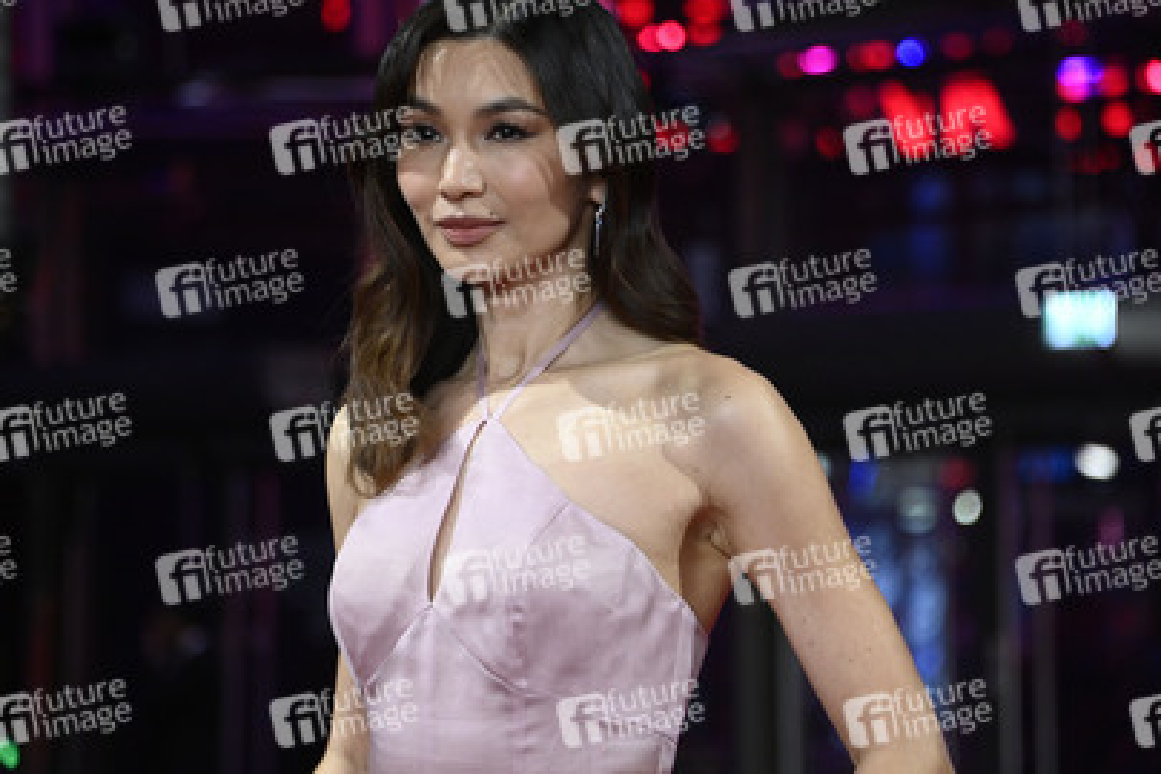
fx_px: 5740
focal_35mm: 178
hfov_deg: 11.5
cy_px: 355
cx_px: 555
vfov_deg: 7.7
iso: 4000
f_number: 5.6
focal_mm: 160
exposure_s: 1/250
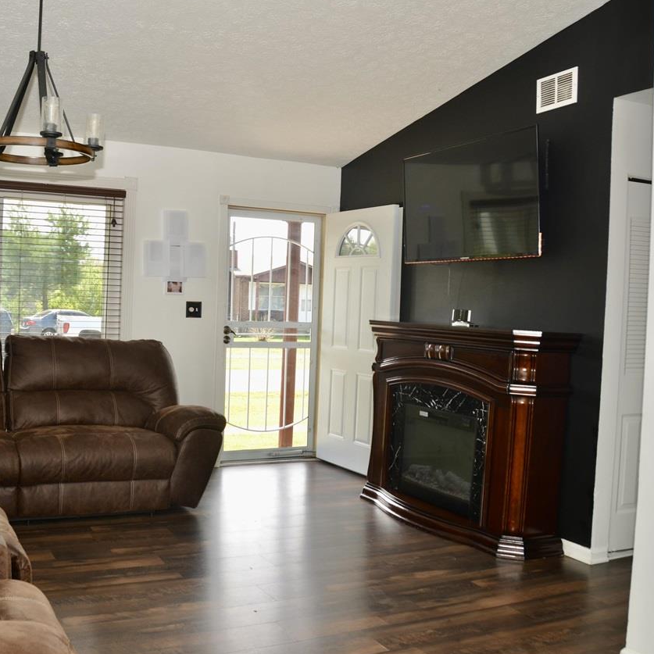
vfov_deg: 47.2
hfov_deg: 46.8
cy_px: 325
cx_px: 248
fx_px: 748
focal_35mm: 35
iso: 200
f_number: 5.6
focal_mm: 18
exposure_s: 1/125
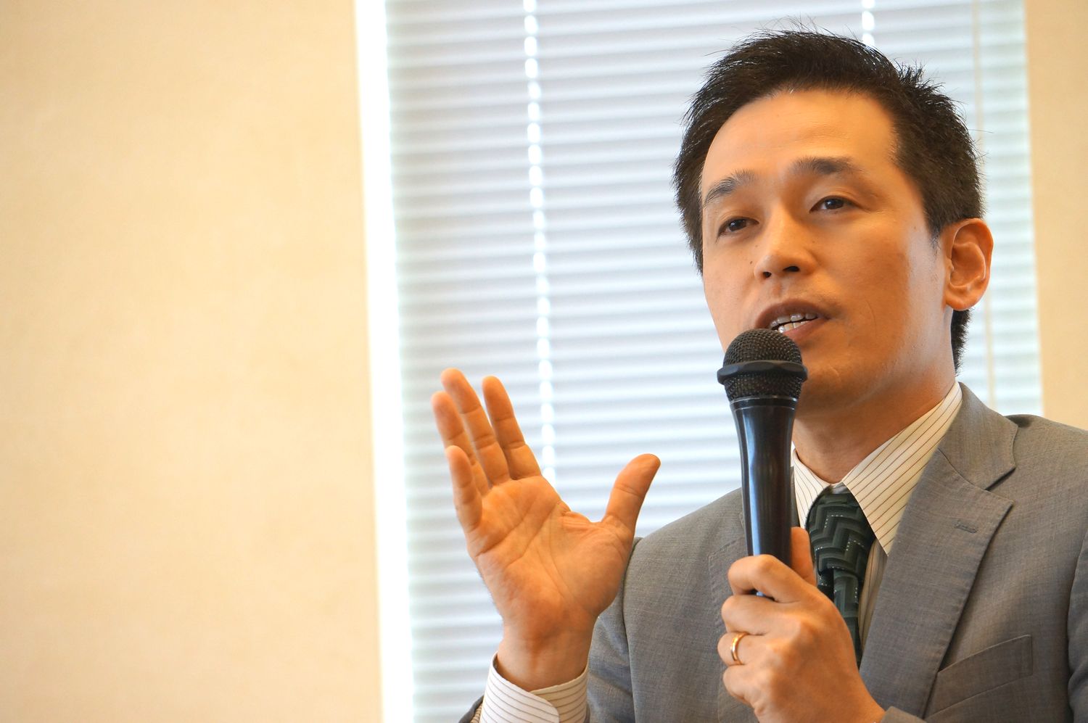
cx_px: 544
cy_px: 362
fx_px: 5389
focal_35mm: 178
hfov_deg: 11.5
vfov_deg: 7.7
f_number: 5.6
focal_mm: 119
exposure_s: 1/200
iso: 1000
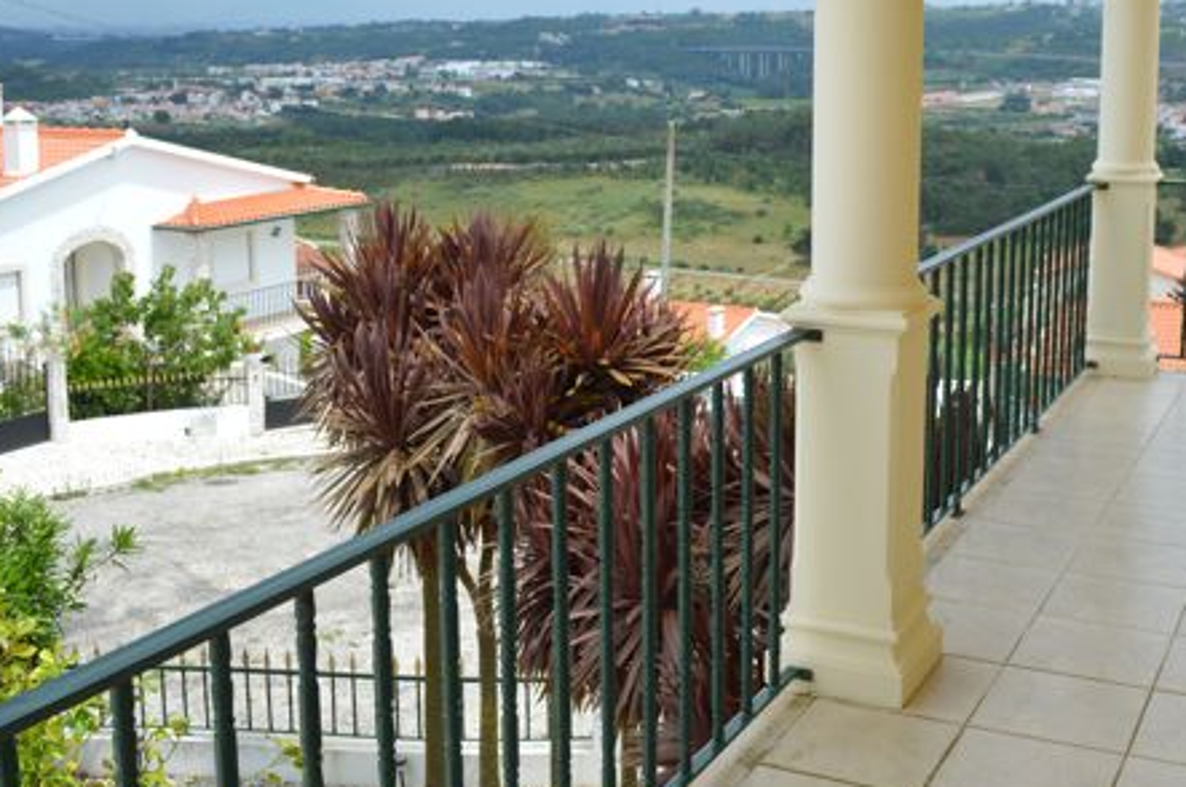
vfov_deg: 30.8
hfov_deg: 45.3
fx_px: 1415
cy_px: 252
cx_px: 689
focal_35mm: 43
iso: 100
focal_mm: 18
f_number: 8
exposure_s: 1/250
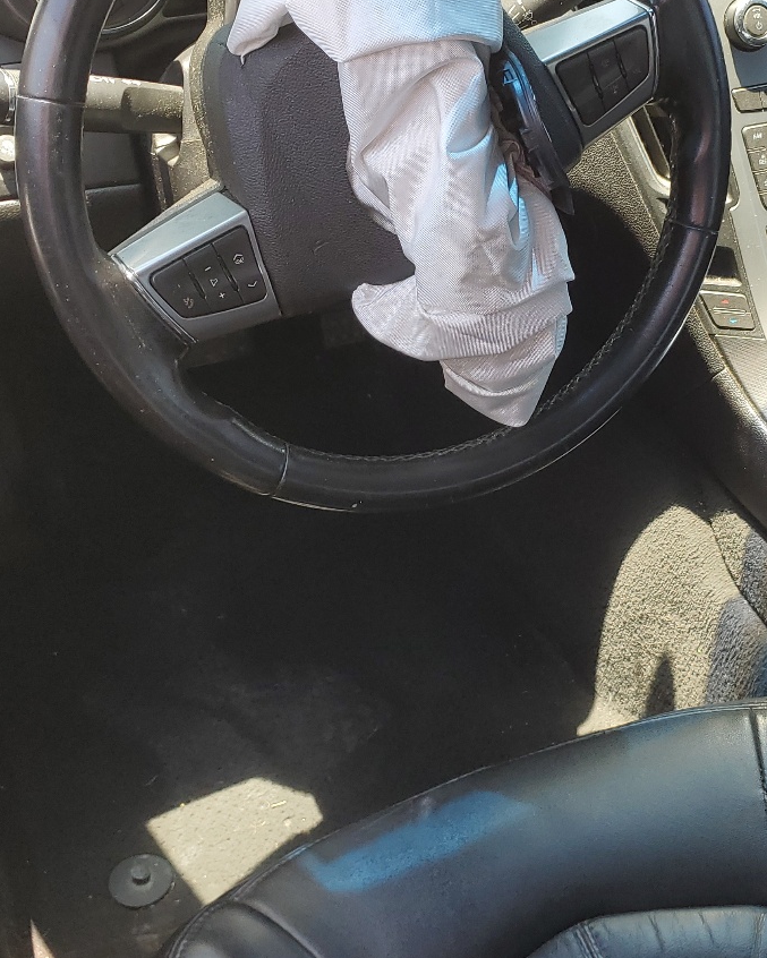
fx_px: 1362
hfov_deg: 30.7
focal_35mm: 48
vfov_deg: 38.6
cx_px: 605
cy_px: 384
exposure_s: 1/256
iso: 50
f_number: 1.5
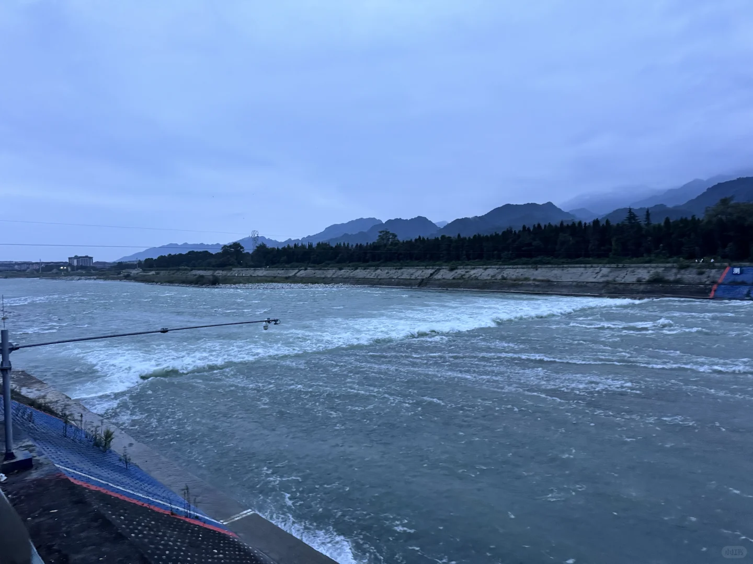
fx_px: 522
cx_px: 376
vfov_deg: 56.8
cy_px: 282
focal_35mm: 24
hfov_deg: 71.6
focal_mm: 6.76
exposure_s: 1/60
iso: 640
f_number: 1.78
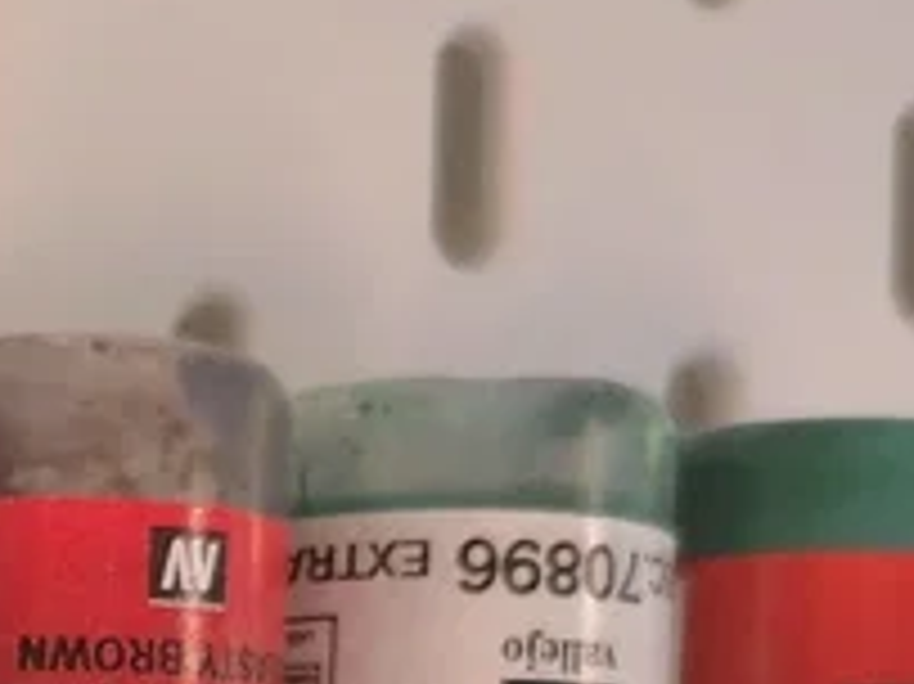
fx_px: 2929
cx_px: -380
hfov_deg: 16.4
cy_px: 1141
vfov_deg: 12.4
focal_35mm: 111
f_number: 1.8
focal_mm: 5.3
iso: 400
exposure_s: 1/25
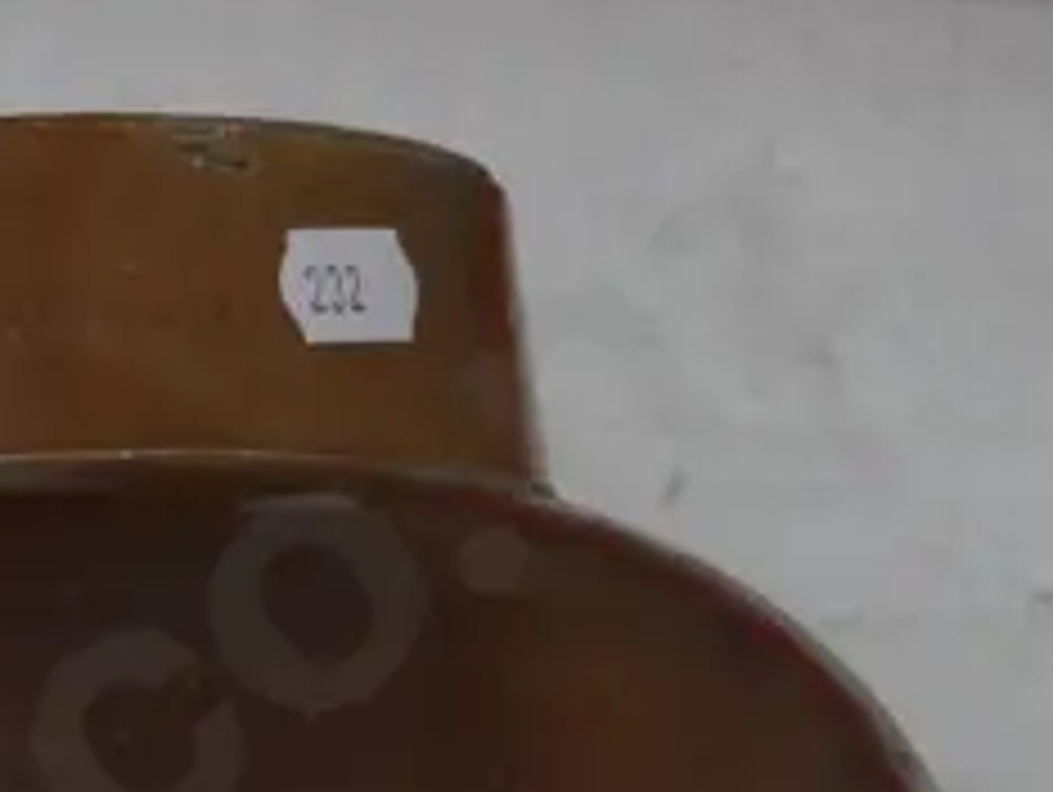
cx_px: -1017
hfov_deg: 8.6
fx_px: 6669
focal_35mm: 219
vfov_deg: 6.6
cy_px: 1600
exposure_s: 1/60
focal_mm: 25
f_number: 5.3
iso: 2000
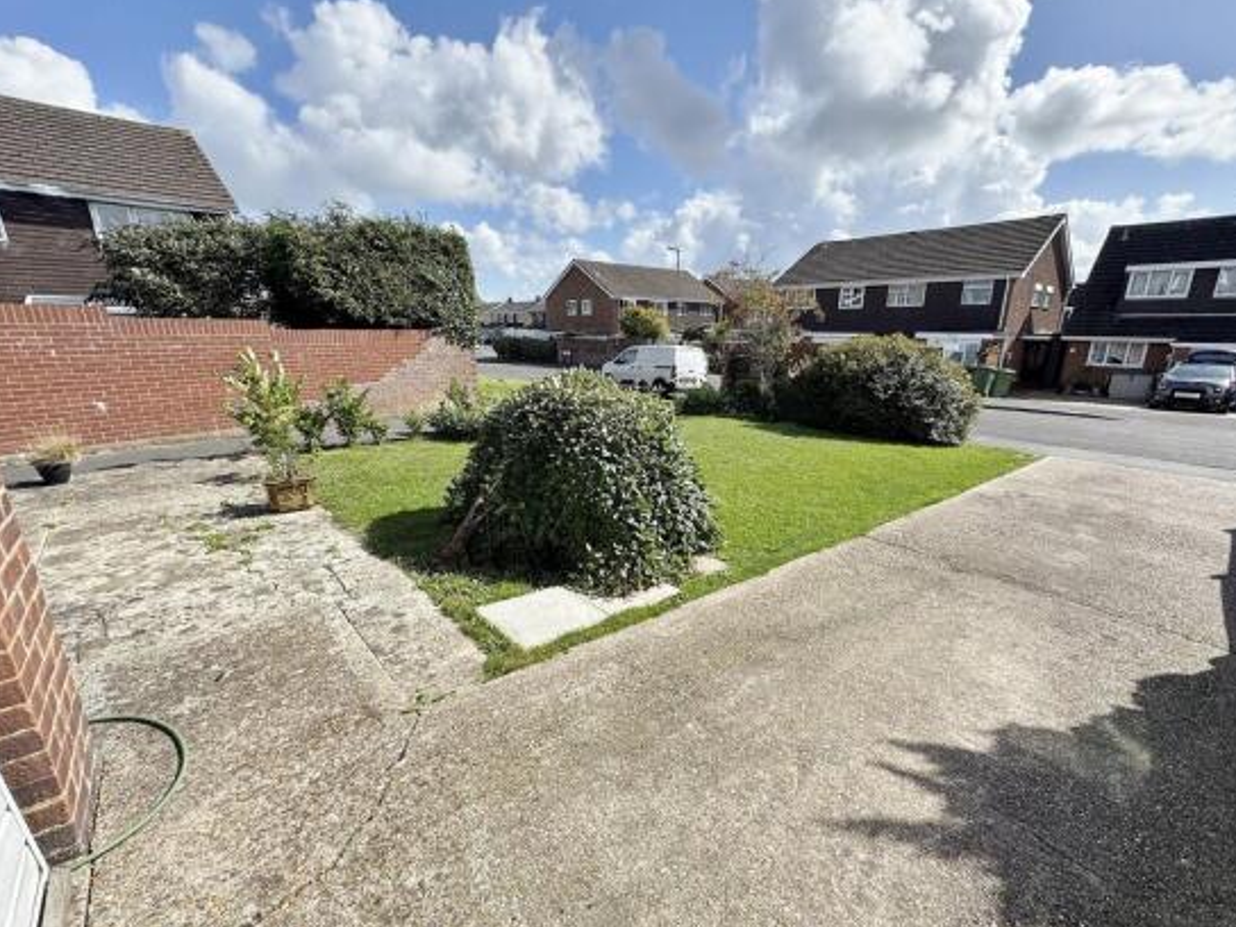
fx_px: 536
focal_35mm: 15
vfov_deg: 81.7
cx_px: 642
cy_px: 485
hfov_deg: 98.1
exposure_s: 1/1420
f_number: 2.2
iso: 50
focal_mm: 2.22
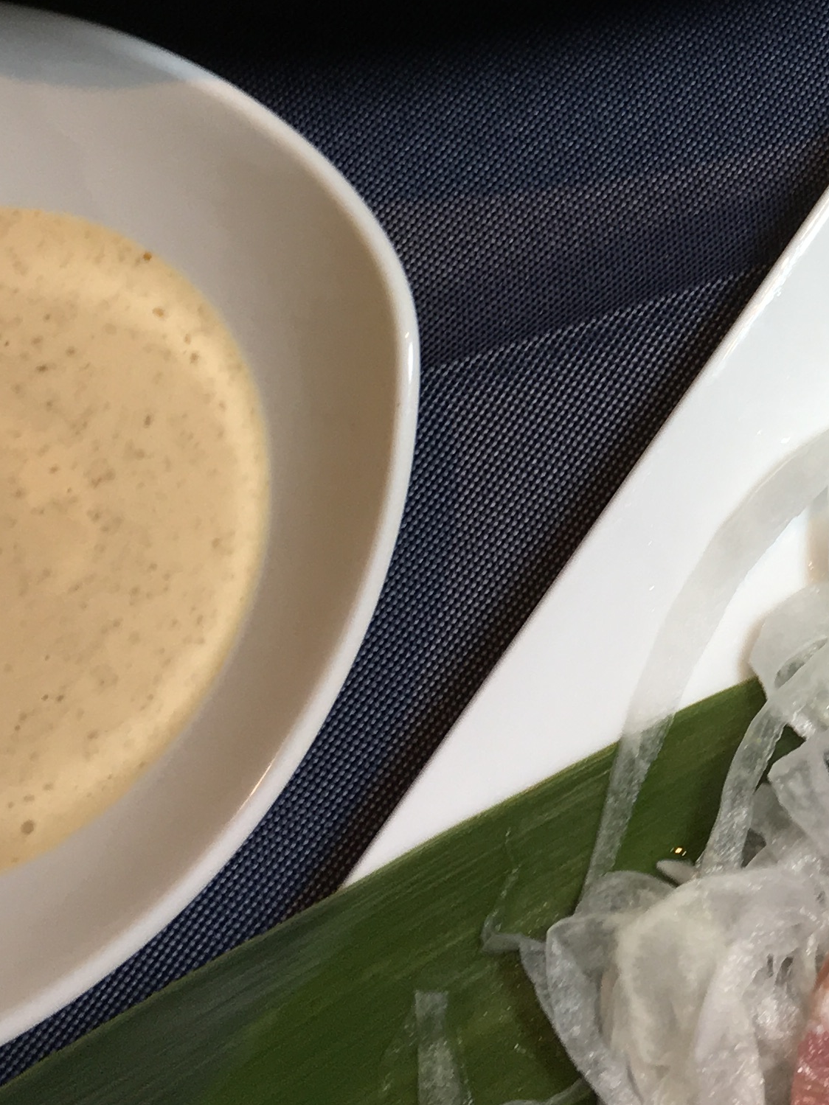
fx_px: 2491
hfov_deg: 17.7
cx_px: 1086
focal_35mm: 78
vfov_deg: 23.8
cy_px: -30
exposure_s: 1/60
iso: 32
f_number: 2.2
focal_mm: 4.15
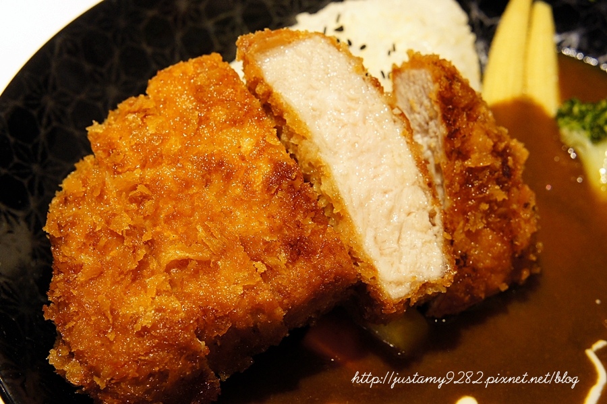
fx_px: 910
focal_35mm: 54
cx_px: 304
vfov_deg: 25.0
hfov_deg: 36.9
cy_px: 202
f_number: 8
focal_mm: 36
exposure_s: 1/30
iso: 1600
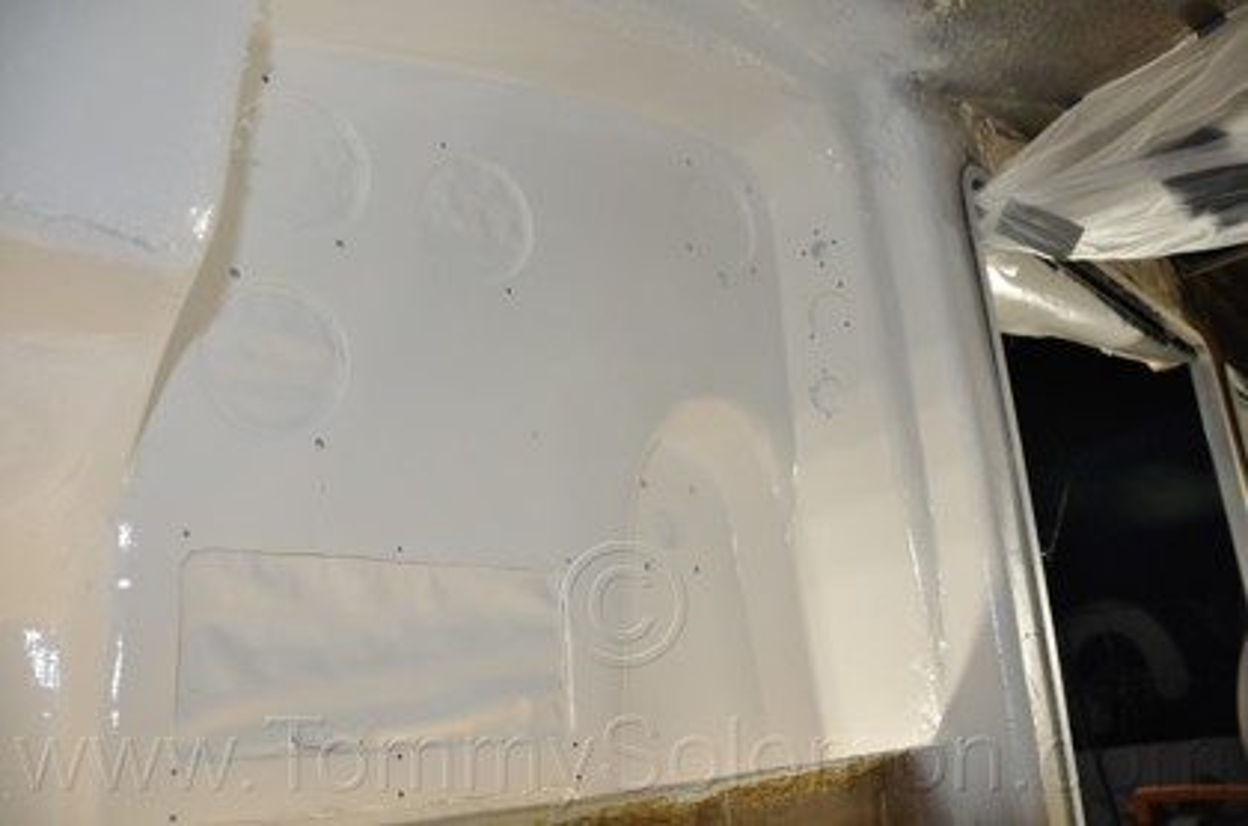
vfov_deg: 47.7
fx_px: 934
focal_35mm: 27
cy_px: 413
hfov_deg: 67.5
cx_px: 624
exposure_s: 1/60
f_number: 3.5
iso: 800
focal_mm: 18
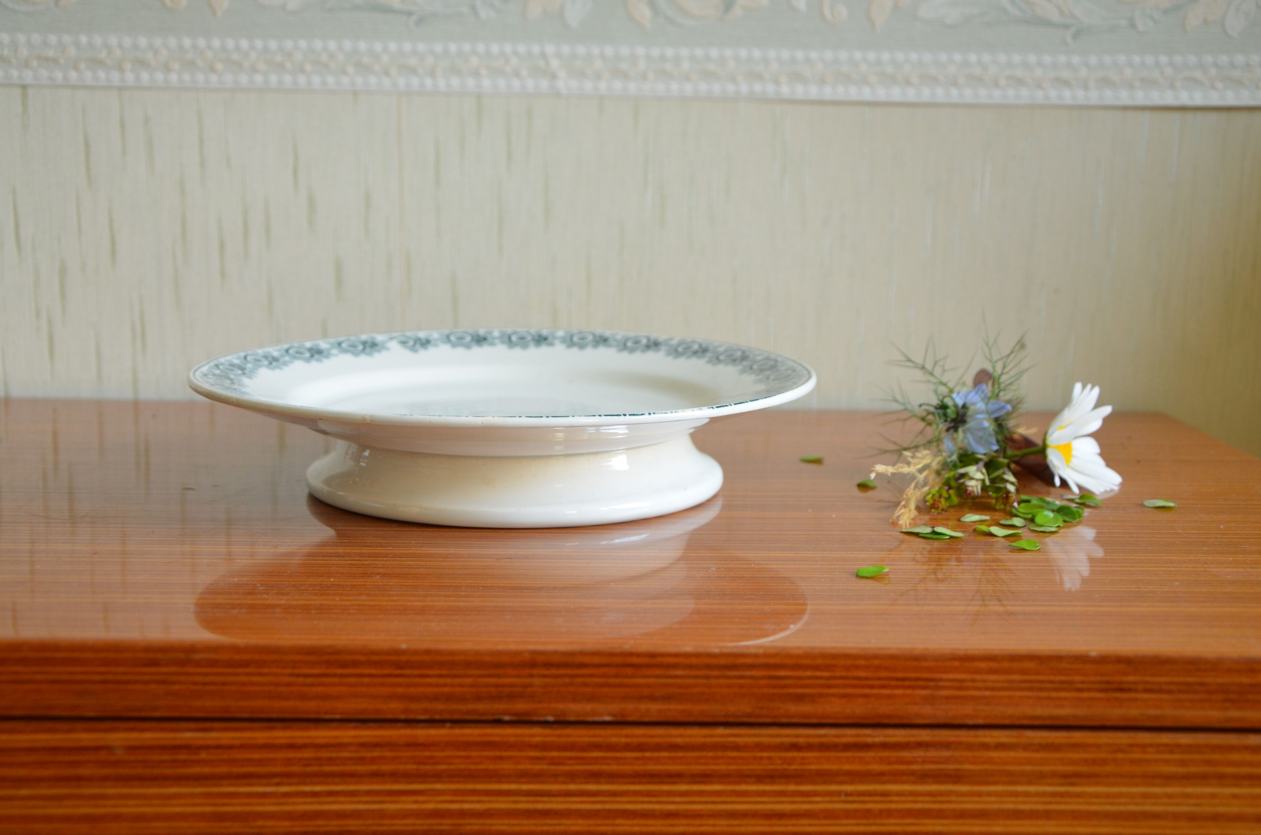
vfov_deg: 28.0
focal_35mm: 48
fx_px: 1678
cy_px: 418
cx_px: 630
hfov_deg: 41.2
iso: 560
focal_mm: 32
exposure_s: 1/60
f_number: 5.6
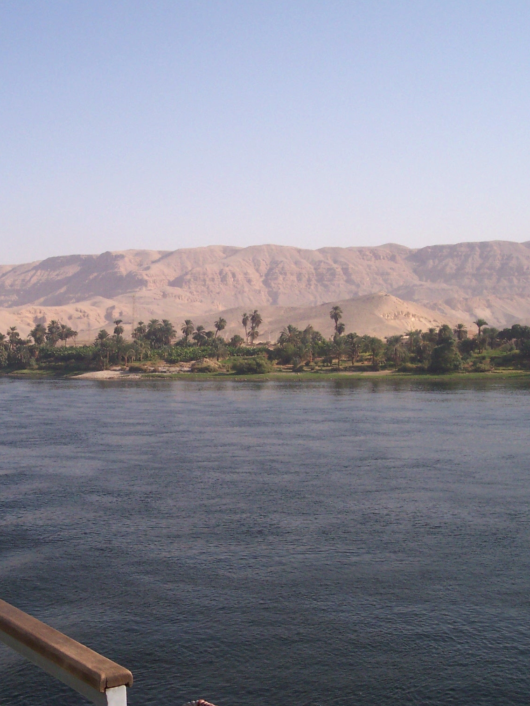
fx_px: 1041
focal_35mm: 51
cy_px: 354
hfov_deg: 28.4
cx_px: 177
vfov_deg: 37.5
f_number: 4.8
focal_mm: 8
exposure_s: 1/700
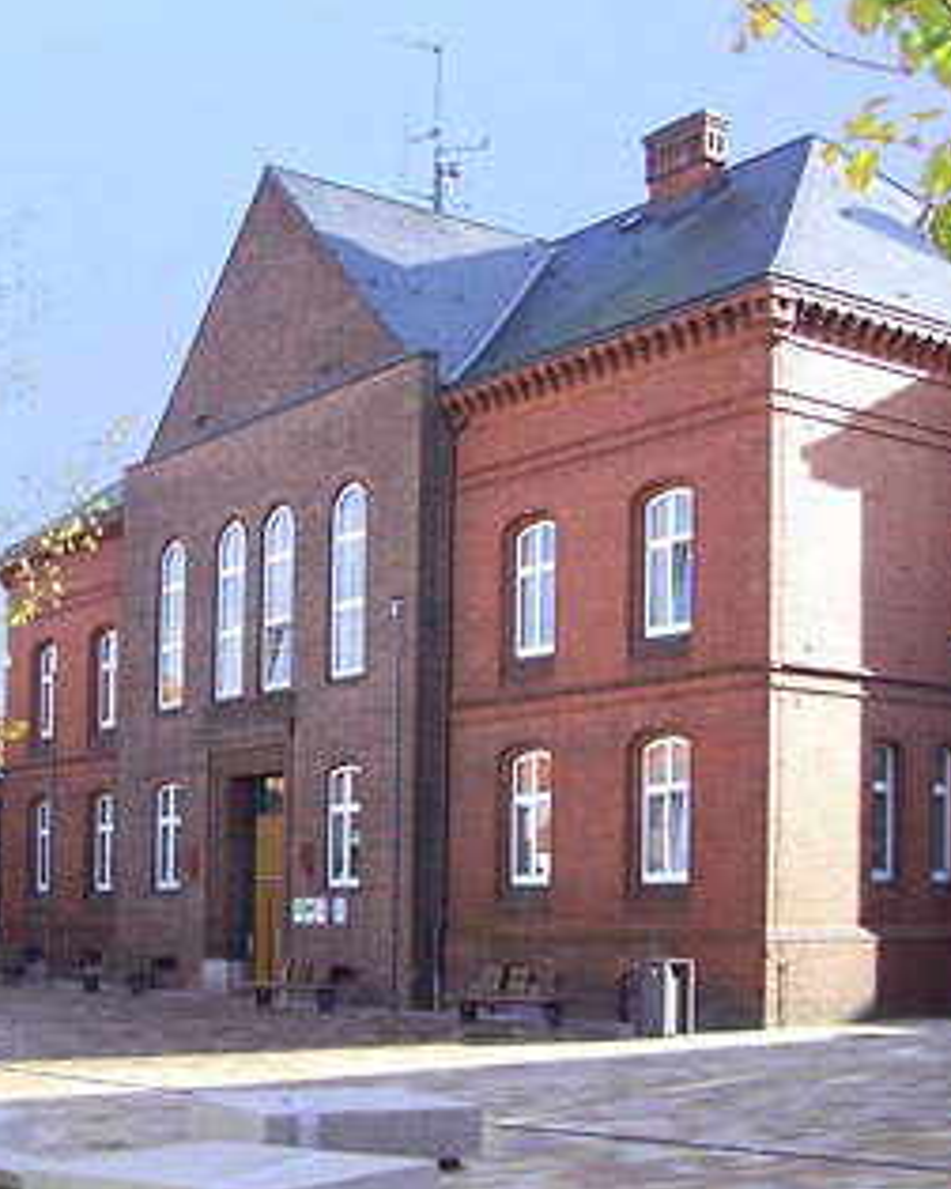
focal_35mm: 50
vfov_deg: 37.3
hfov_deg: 30.2
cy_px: 594
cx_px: 421
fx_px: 1759
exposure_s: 1/250
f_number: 2.8
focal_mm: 6.3
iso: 64
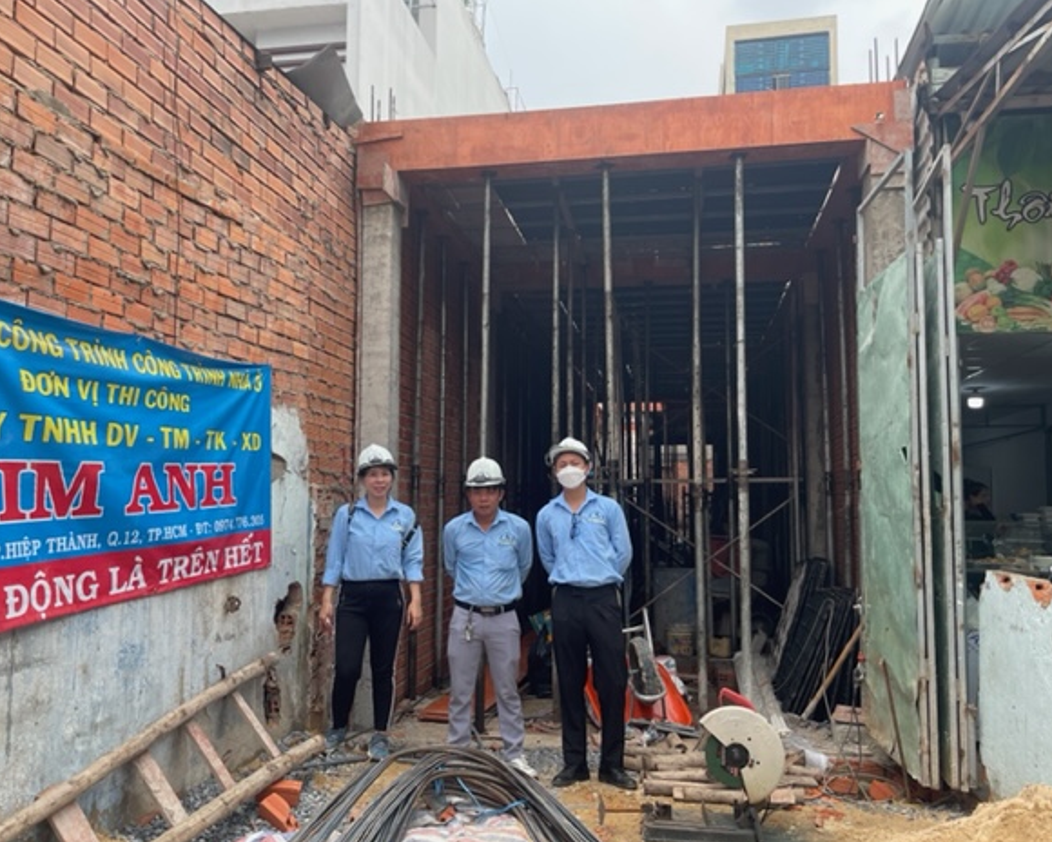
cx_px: 499
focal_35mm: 28
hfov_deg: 62.2
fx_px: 872
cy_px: 432
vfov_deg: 51.5
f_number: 1.6
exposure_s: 1/801
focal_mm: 4.2
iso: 32
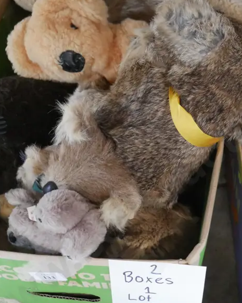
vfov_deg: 34.1
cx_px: 195
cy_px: 168
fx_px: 493
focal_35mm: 55
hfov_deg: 27.0
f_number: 3.6
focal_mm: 16
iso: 3200
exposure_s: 1/40
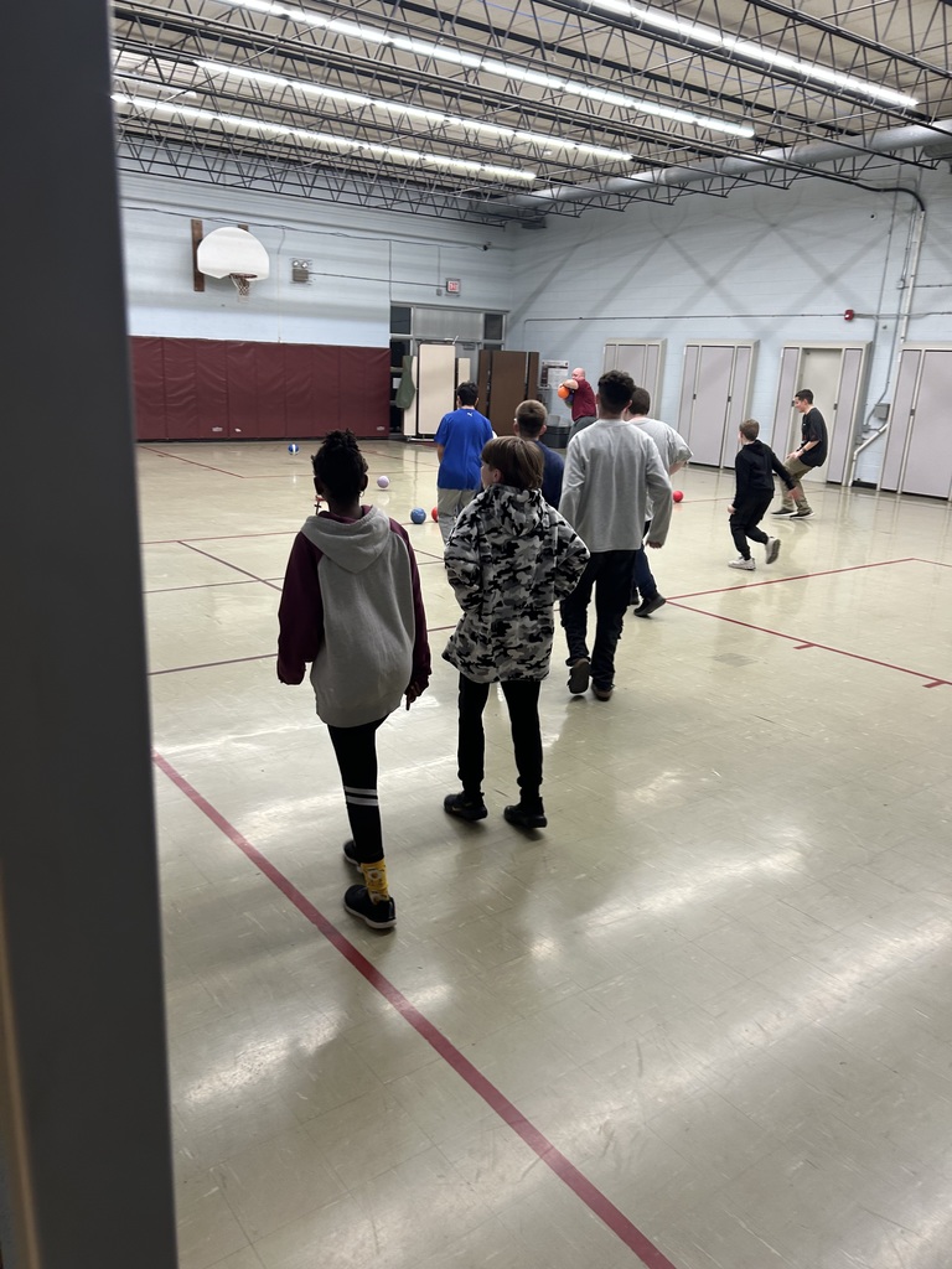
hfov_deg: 53.1
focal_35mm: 26
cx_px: 476
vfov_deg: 67.3
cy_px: 634
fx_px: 953
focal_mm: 5.7
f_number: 1.5
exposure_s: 1/60
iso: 80
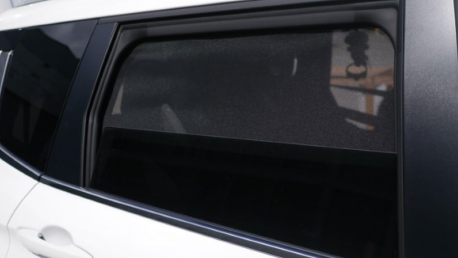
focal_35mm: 42
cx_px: 209
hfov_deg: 48.3
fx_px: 510
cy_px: 127
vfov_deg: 28.4
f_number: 1.7
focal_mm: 15
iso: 200
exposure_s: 1/16000
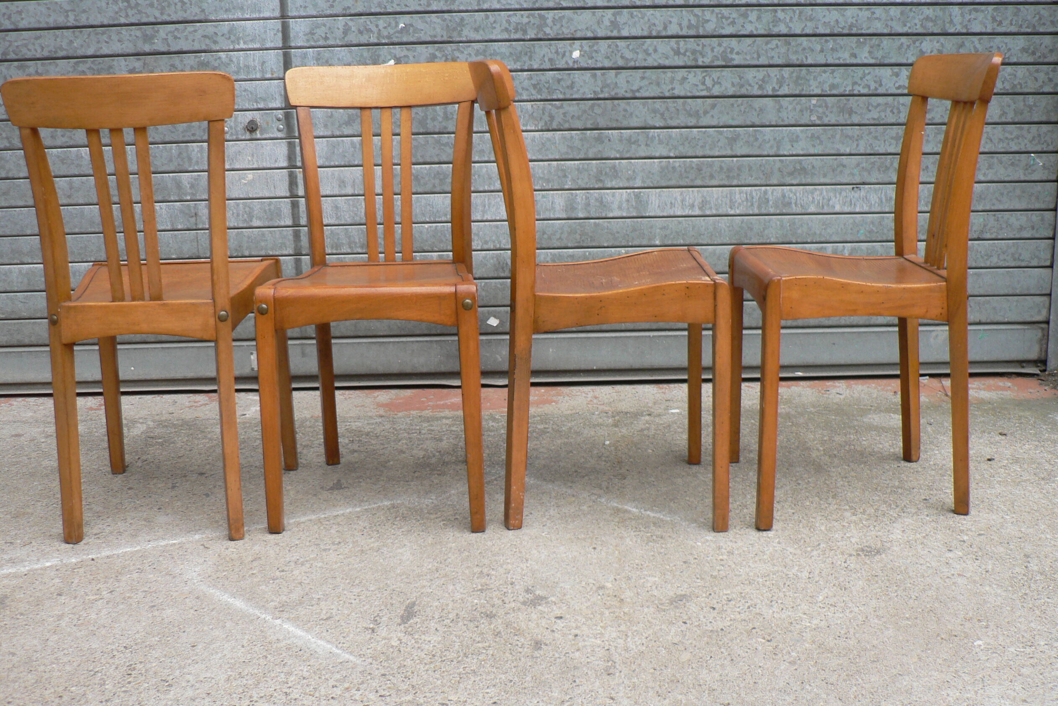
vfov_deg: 35.1
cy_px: 369
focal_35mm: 38
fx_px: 1117
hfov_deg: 50.7
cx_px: 524
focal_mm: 6
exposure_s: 1/160
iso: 80
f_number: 2.8
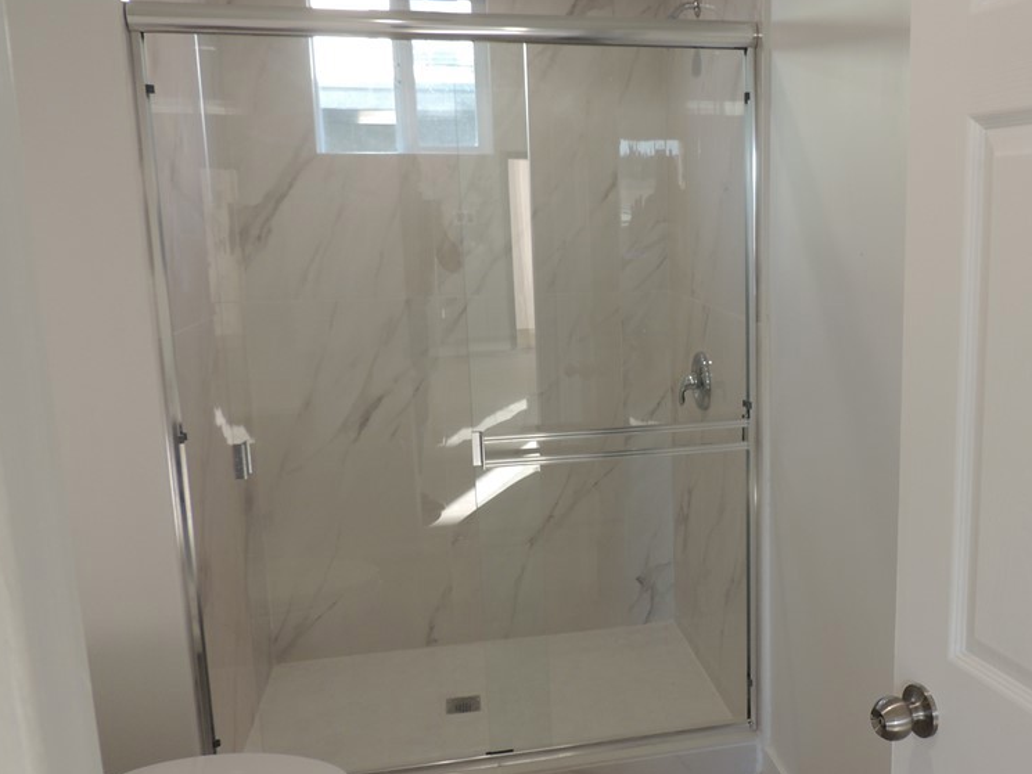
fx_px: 984
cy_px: 403
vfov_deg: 42.9
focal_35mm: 33
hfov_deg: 54.2
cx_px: 690
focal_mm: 4.3
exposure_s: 1/40
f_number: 3
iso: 100
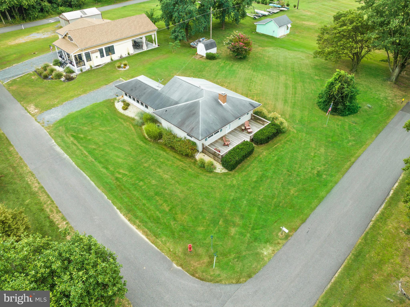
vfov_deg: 56.8
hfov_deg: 71.6
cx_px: 205
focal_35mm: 24
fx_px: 284
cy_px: 154
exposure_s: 1/240
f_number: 2.8
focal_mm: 12.29
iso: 100
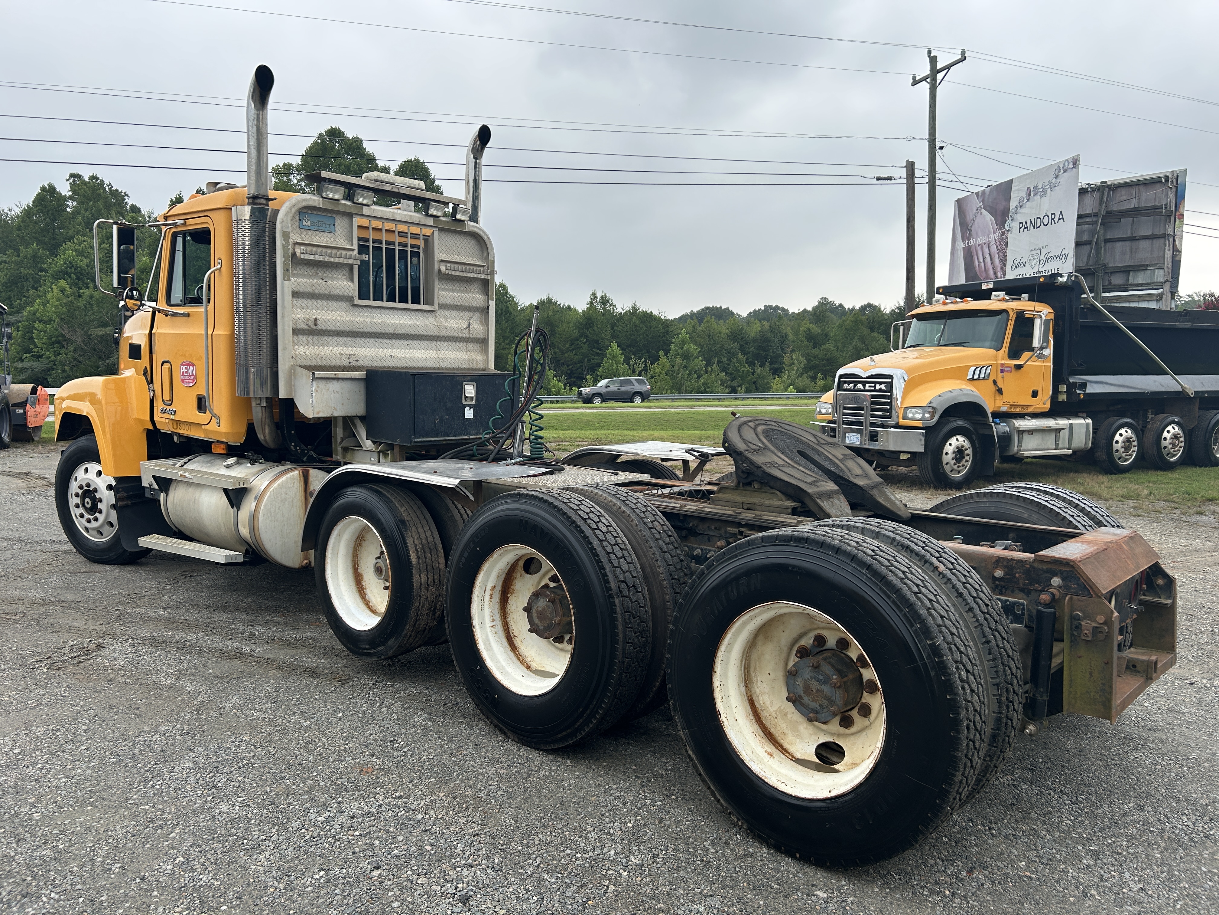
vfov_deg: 53.1
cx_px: 610
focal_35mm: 26
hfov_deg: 67.3
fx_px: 916
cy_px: 458
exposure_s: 1/227
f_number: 1.5
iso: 40
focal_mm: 5.7
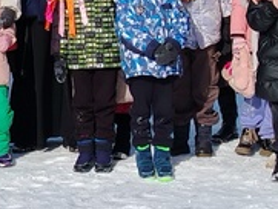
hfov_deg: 11.8
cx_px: 149
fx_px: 1350
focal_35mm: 168
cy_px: -86
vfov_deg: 8.7
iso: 100
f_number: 1.75
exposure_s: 1/1062
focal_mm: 5.25
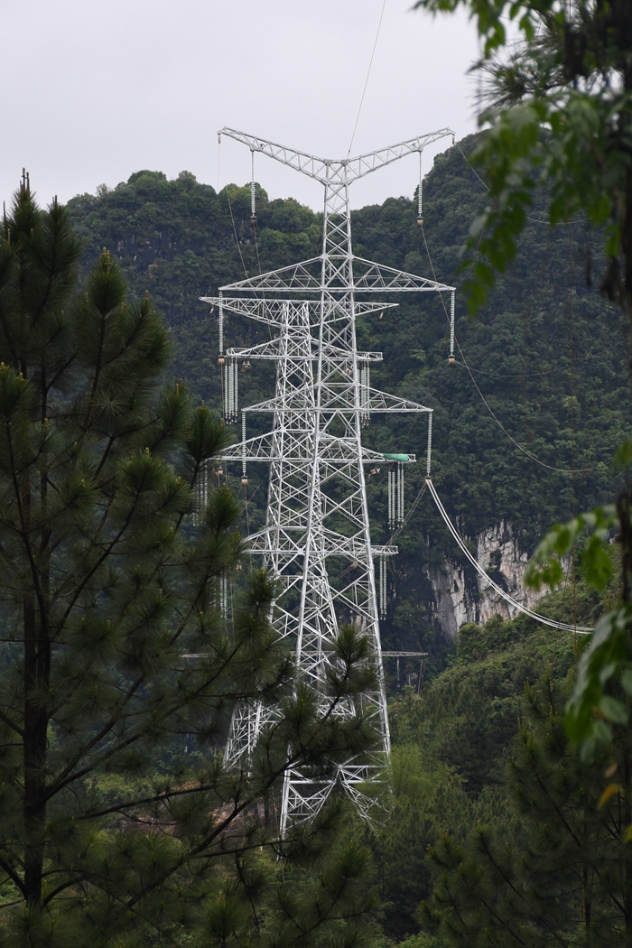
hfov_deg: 6.9
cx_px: 316
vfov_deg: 10.3
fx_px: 5266
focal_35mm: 200
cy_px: 474
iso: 200
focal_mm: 100
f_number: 5.6
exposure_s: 1/320
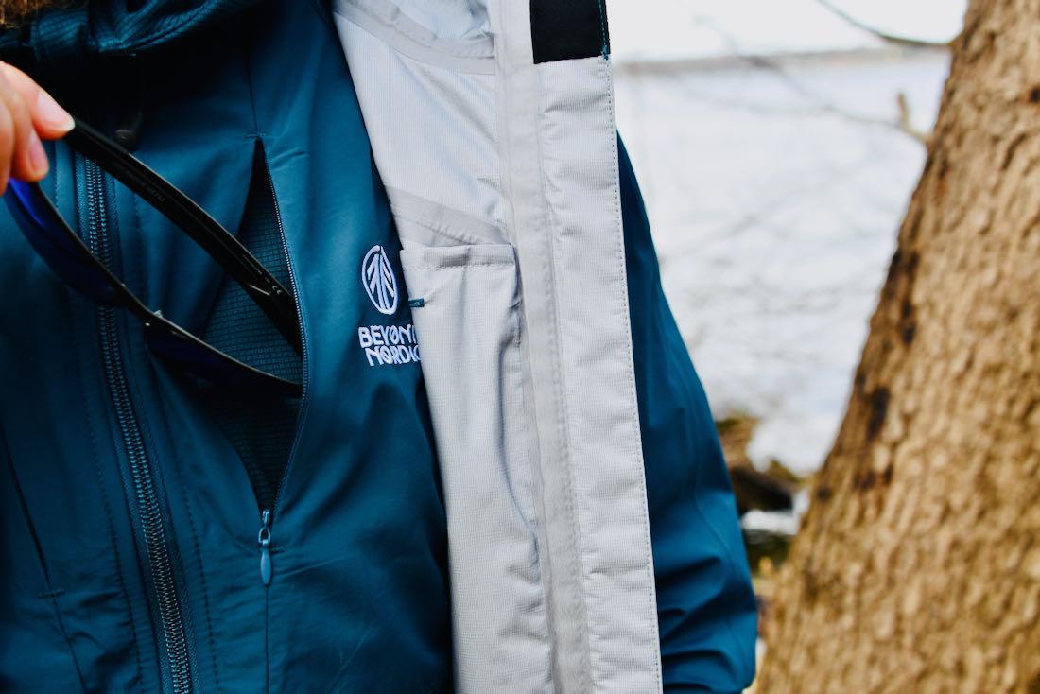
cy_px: 347
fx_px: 1647
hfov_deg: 35.0
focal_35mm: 57
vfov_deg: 23.8
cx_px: 520
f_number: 5.6
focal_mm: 38
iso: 280
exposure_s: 1/250
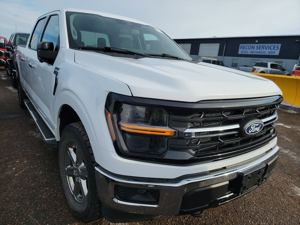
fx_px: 208
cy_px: 112
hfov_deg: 71.6
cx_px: 150
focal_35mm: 24
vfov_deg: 56.8
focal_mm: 6.7
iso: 50
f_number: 1.8
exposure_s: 1/802
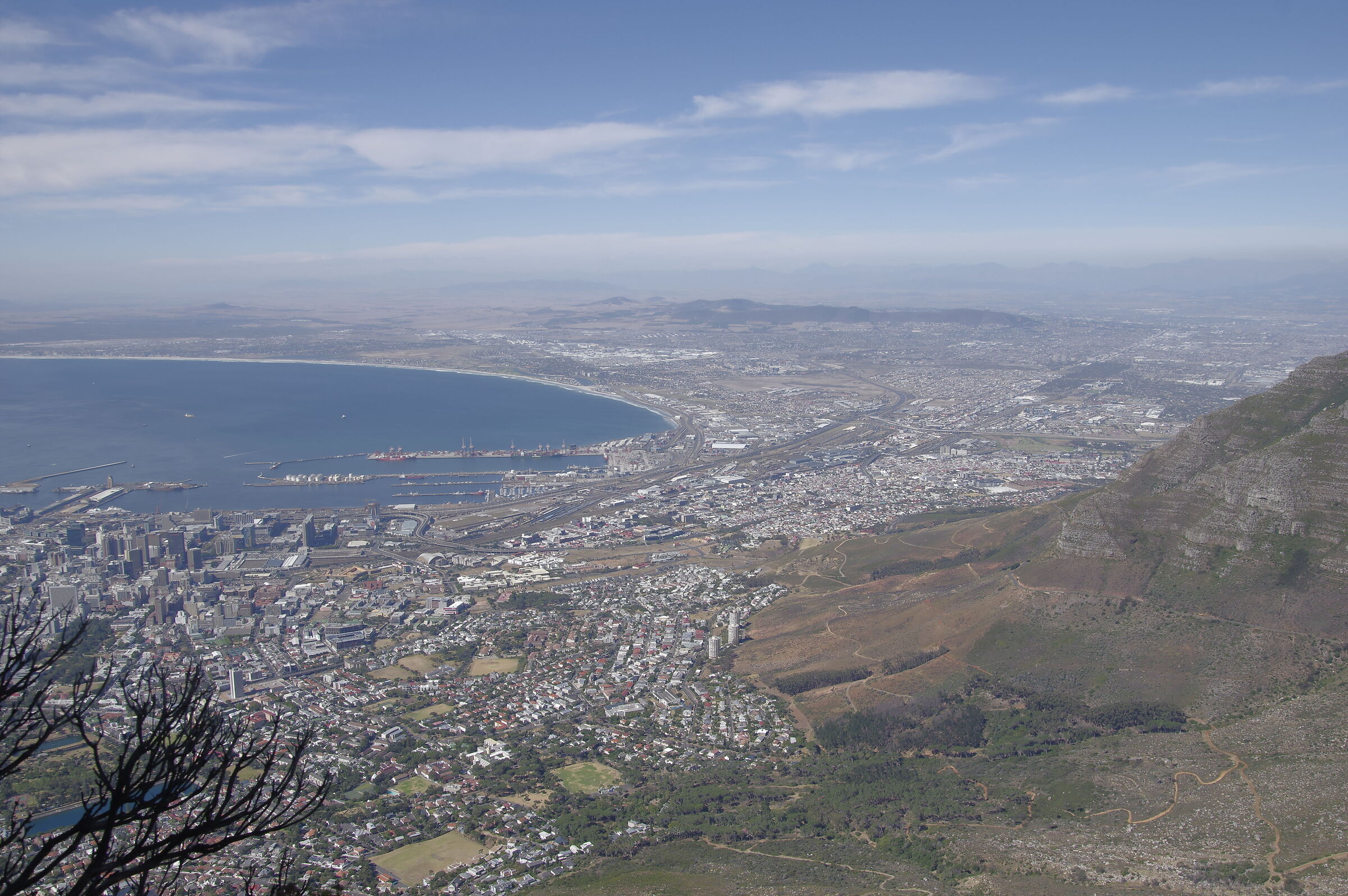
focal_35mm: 31
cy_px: 448
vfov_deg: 42.3
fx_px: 1160
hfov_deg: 60.3
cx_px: 674
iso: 125
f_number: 9
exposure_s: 1/400
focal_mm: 21
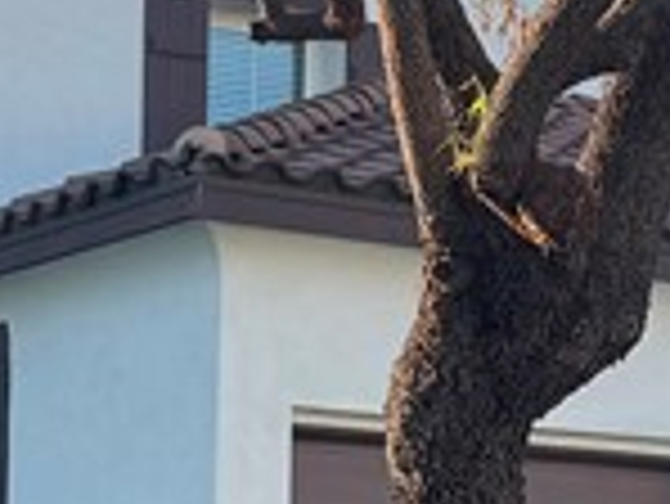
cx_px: 135
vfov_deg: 8.9
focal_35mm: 165
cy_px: 531
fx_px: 3196
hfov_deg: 11.9
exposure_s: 1/980
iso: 80
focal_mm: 6.76
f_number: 1.78
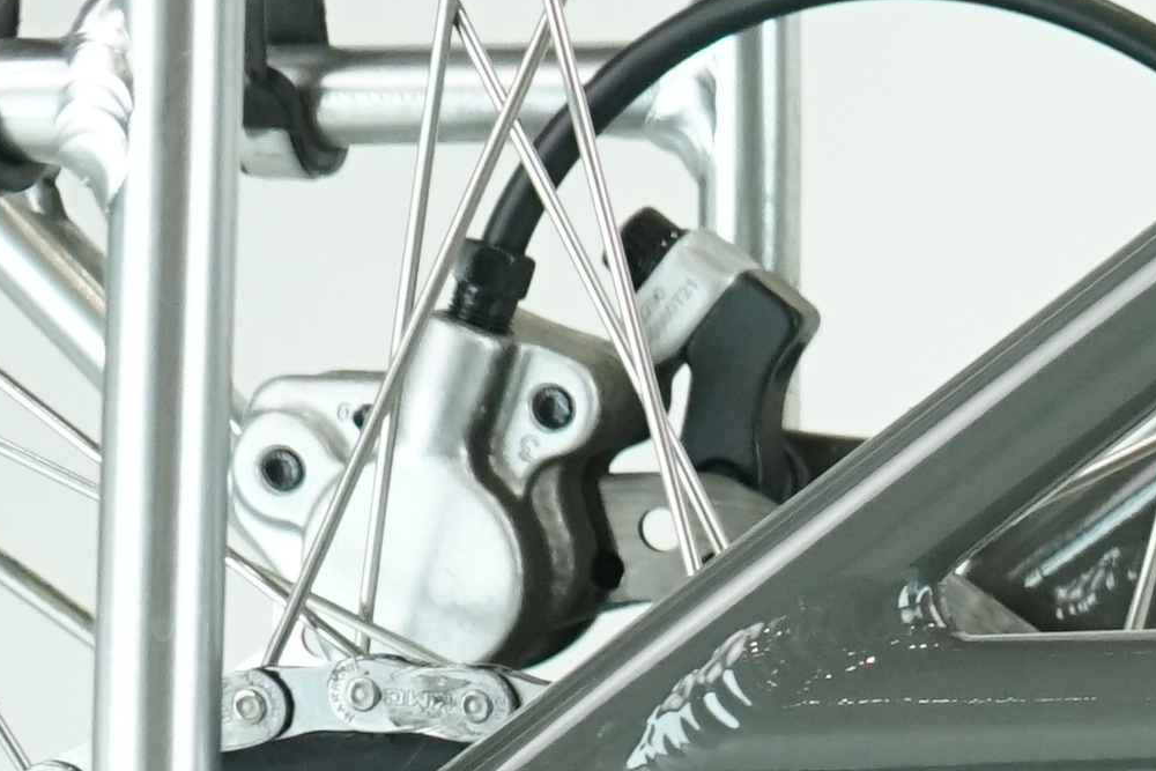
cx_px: 3231
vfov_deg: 5.9
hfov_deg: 8.0
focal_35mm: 228
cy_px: 1631
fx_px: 7322
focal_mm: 38
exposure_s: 1/200
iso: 1600
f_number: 5.6
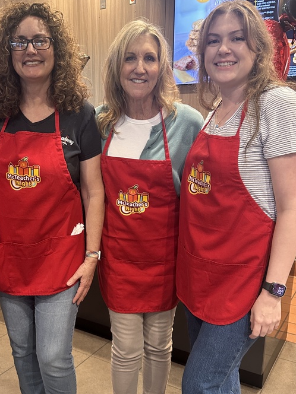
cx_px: 90
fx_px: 422
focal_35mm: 37
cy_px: 229
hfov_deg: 38.1
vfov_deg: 49.9
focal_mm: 6.86
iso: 400
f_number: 1.78
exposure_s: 1/60
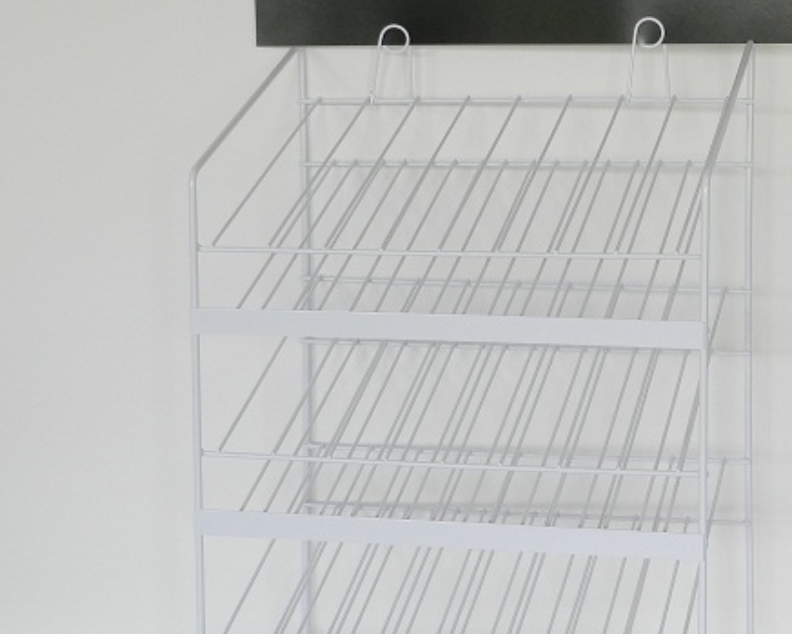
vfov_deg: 16.2
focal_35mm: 95
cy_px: 276
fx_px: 2227
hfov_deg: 20.1
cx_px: 476
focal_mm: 9.4
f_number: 4.4
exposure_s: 1/30
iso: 250
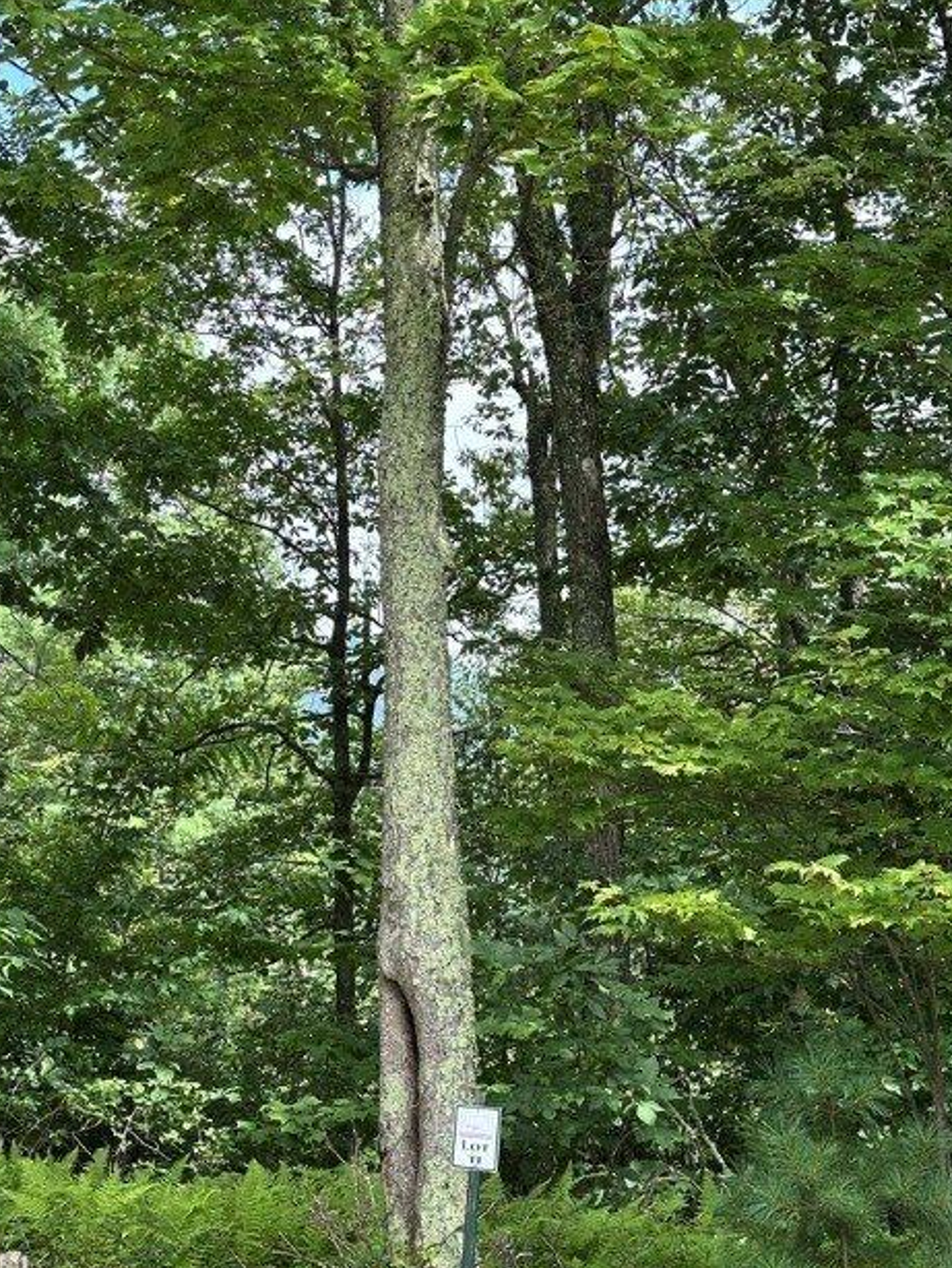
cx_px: 399
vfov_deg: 32.2
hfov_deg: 24.4
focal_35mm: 60
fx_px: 2199
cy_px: 646
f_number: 1.78
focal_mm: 6.86
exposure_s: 1/734
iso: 64
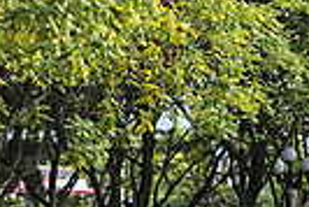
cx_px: 31
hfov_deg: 8.8
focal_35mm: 234
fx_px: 2011
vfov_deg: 5.9
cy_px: 235
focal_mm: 52
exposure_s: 1/200
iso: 200
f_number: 2.8
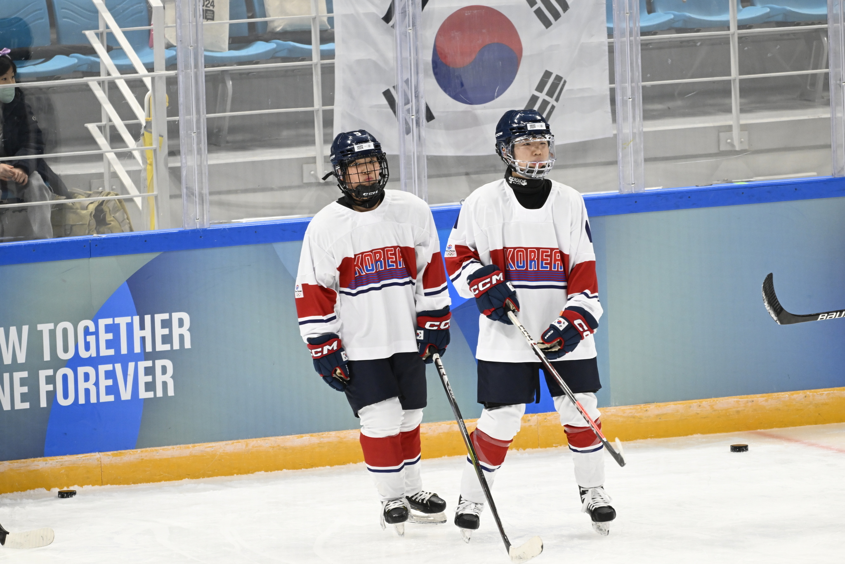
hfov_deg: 3.4
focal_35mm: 600
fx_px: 14081
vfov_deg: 2.3
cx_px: 422
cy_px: 282
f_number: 6.3
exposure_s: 1/400
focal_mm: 600
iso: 2800
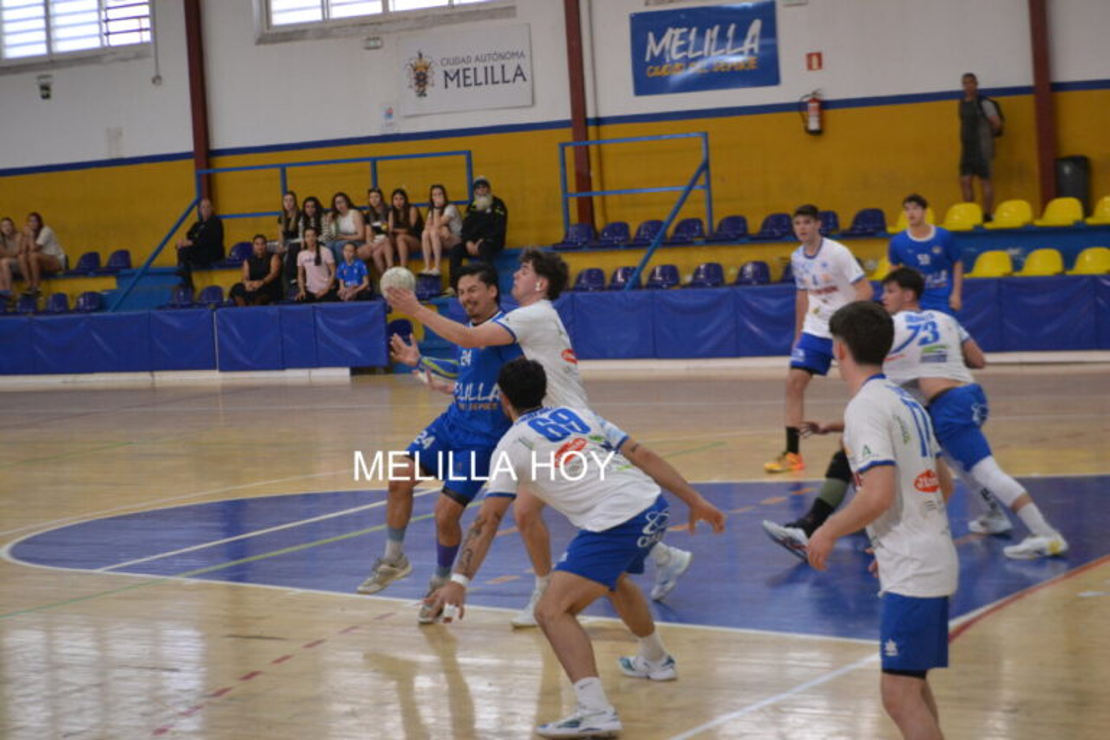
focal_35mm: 82
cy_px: 370
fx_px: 2544
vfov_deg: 16.6
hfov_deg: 24.6
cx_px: 555
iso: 2200
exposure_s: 1/500
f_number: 4
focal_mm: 55
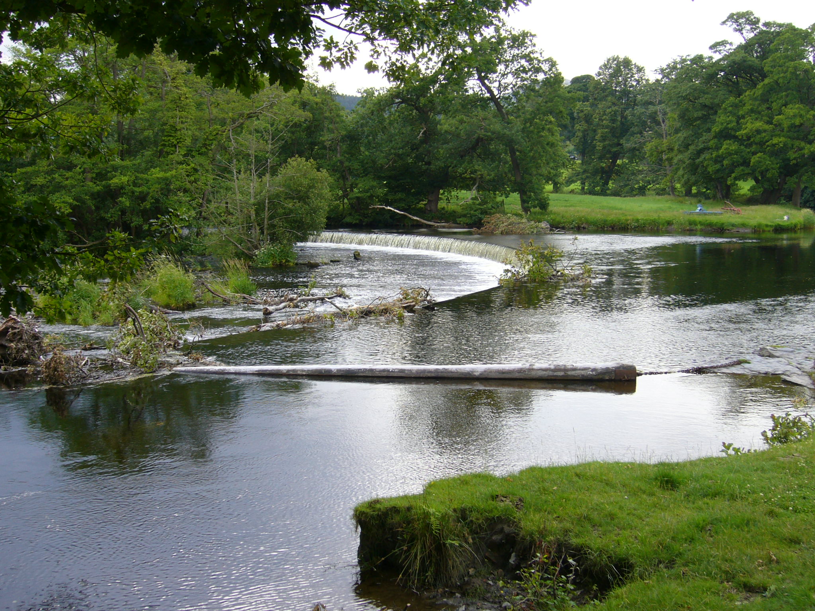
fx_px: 1059
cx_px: 408
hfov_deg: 42.1
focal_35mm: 45
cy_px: 306
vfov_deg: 32.2
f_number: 3.2
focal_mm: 7.5
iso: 80
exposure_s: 1/125
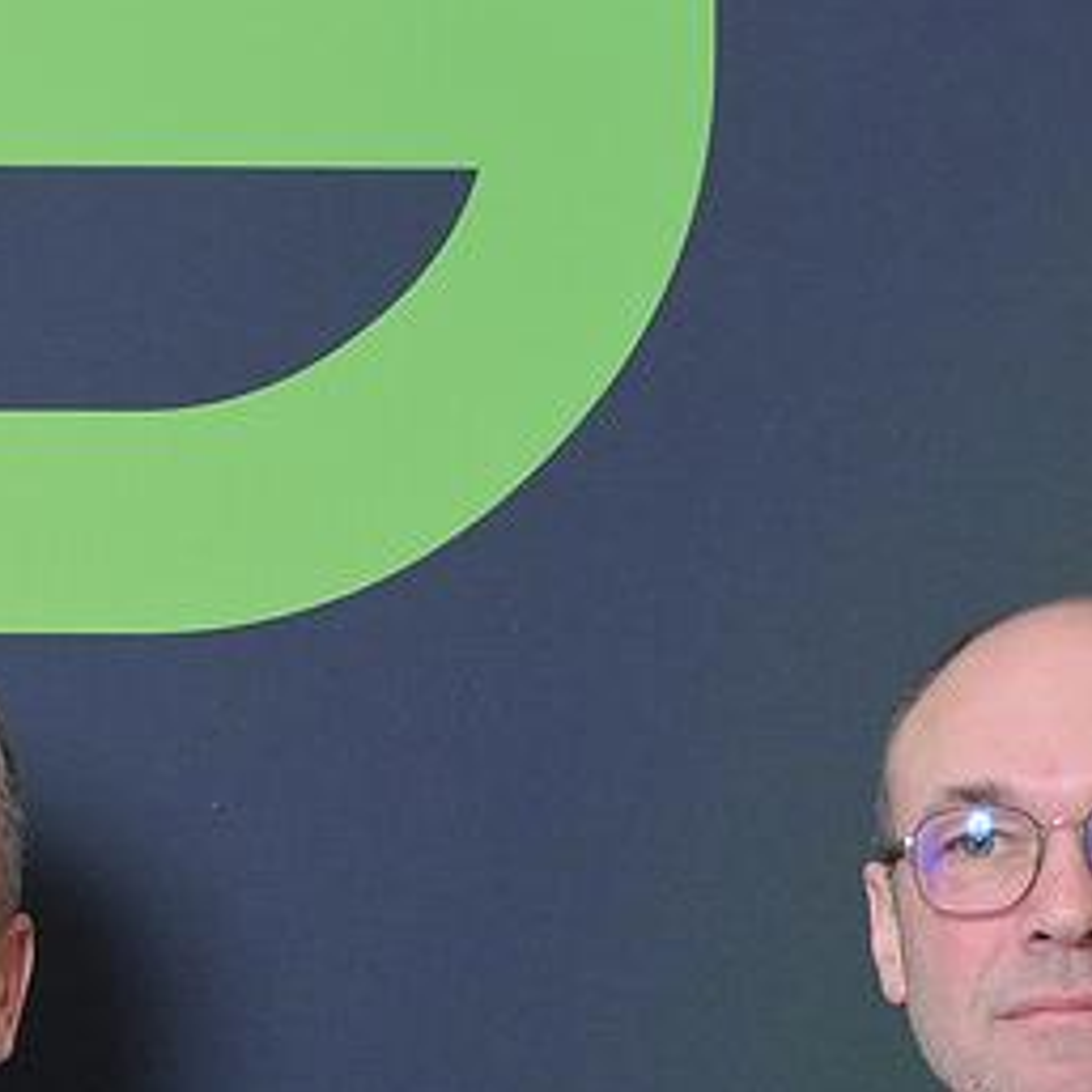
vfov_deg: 6.8
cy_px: 1649
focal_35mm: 254
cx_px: -297
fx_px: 9065
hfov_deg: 6.8
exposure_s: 1/125
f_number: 5
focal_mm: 48
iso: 400
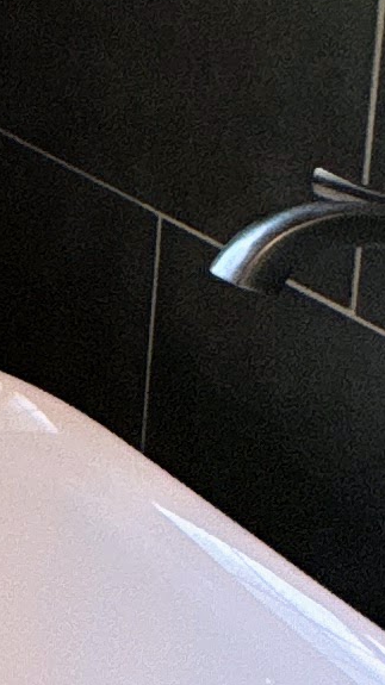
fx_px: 1944
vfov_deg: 18.9
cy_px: -132
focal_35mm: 107
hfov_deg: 8.3
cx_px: -974
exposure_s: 1/120
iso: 100
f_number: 2.2
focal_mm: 2.22
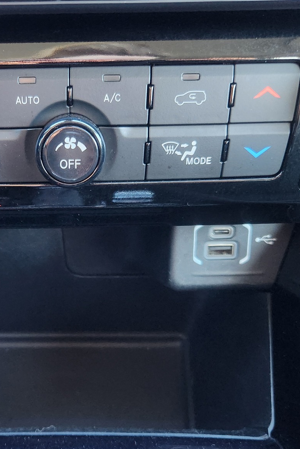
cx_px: 64
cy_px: 267
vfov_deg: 46.2
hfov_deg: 31.2
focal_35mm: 42
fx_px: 525
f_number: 1.8
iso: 800
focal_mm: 5.4
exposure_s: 1/120
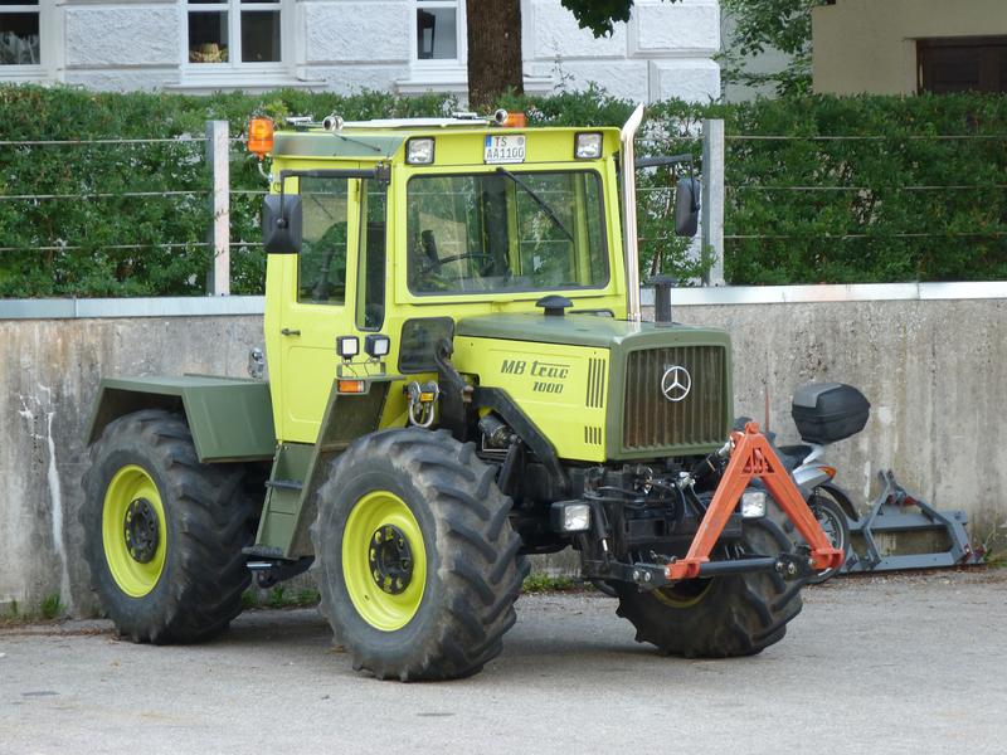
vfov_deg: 6.9
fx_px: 6225
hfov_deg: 9.2
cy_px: 378
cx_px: 504
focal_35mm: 214
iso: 125
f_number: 3.9
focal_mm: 38.6
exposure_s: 1/80
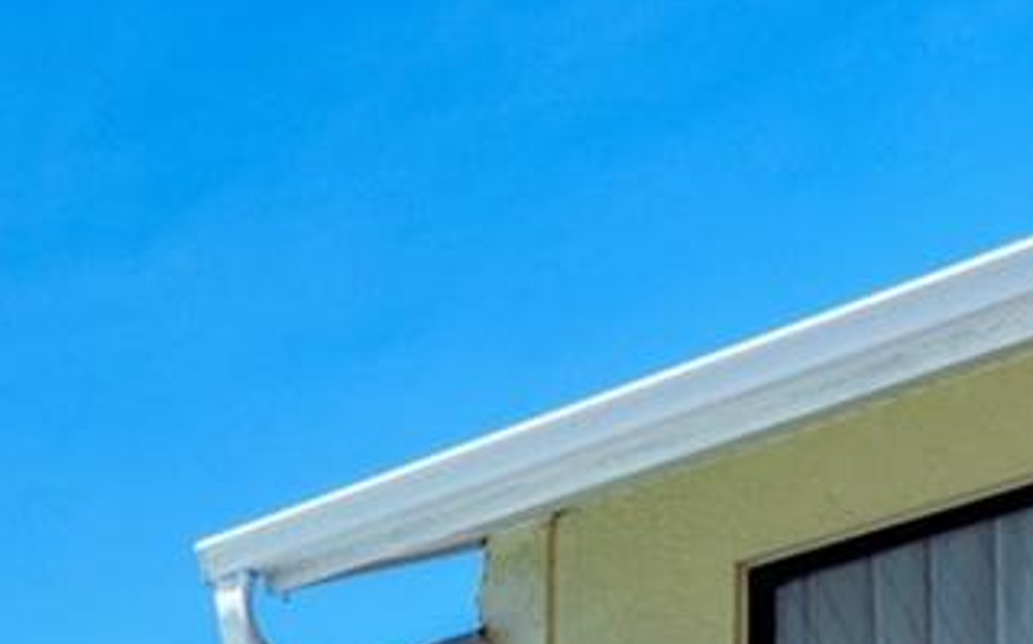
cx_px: -1253
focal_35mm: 87
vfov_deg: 11.7
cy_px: 1639
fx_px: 2448
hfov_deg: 15.9
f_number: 7.1
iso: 125
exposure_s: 1/3200
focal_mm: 17
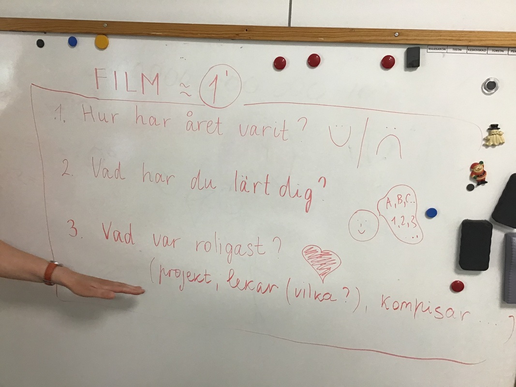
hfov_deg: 58.4
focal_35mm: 31
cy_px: 194
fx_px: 462
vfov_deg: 45.4
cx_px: 258
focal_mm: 3.3
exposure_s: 1/33
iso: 50
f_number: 2.4
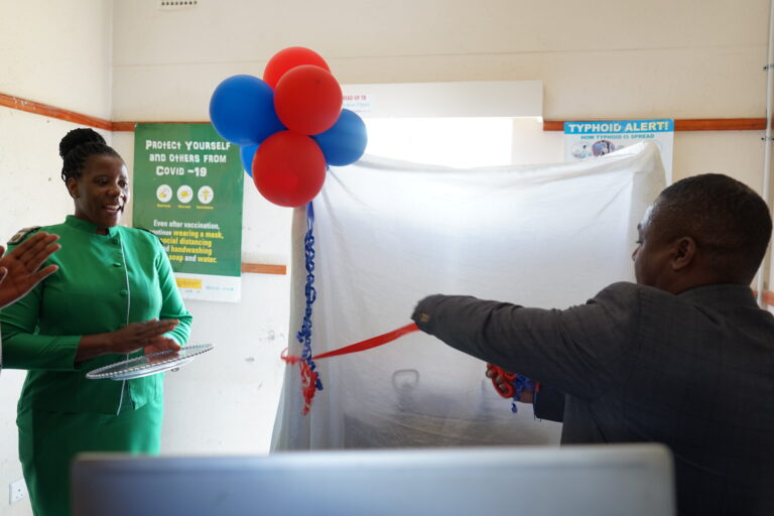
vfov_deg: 43.6
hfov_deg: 61.9
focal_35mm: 30
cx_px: 387
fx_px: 645
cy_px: 258
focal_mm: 30
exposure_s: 1/60
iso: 640
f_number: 4
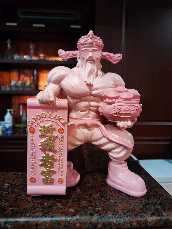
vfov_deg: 71.6
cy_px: 114
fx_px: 159
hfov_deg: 56.8
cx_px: 86
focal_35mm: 24
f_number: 1.88
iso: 1014
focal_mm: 5.59
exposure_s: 1/25
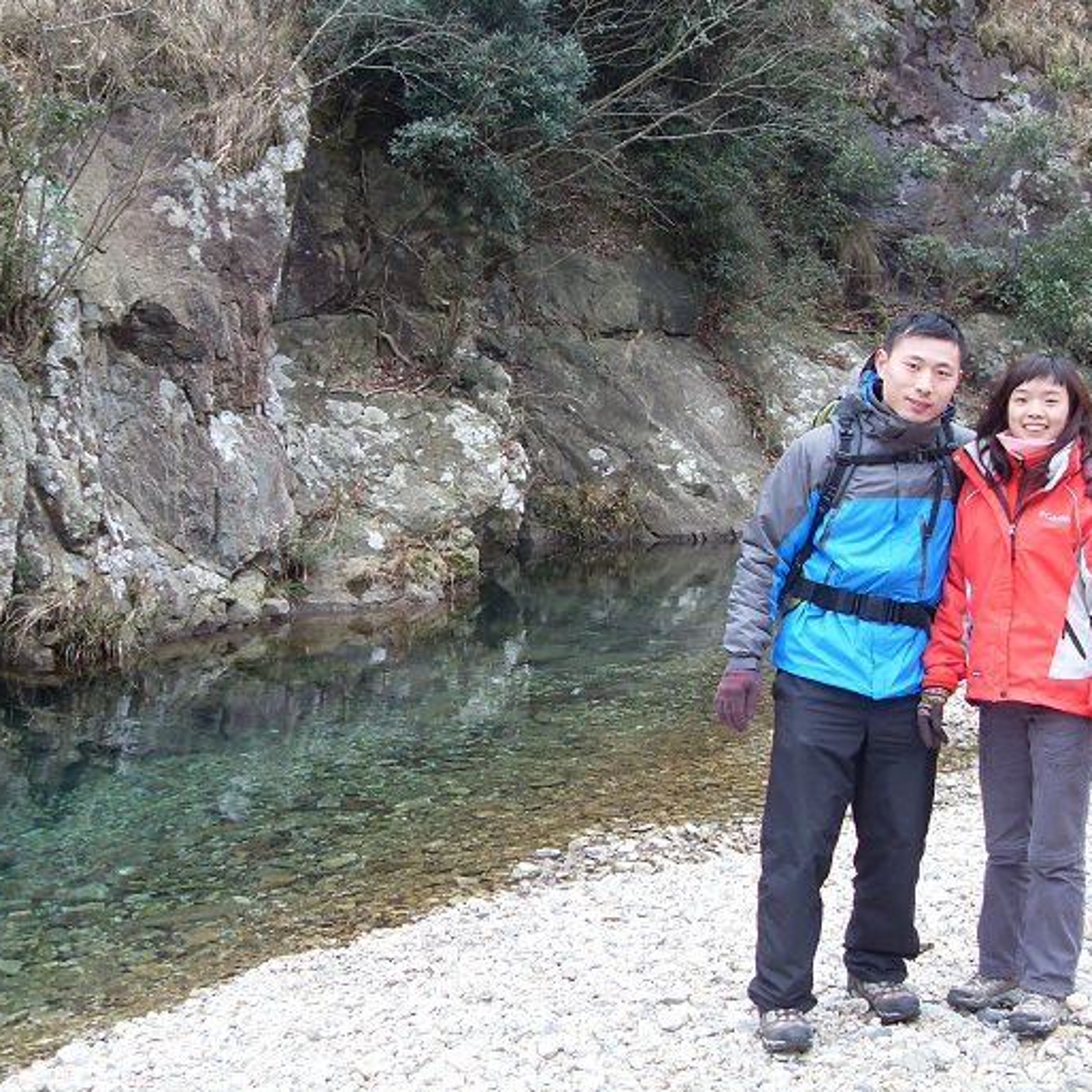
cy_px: 466
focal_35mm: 51
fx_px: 1820
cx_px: 722
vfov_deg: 33.3
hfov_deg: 33.1
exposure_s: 1/90
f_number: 2.8
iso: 100
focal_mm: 6.3
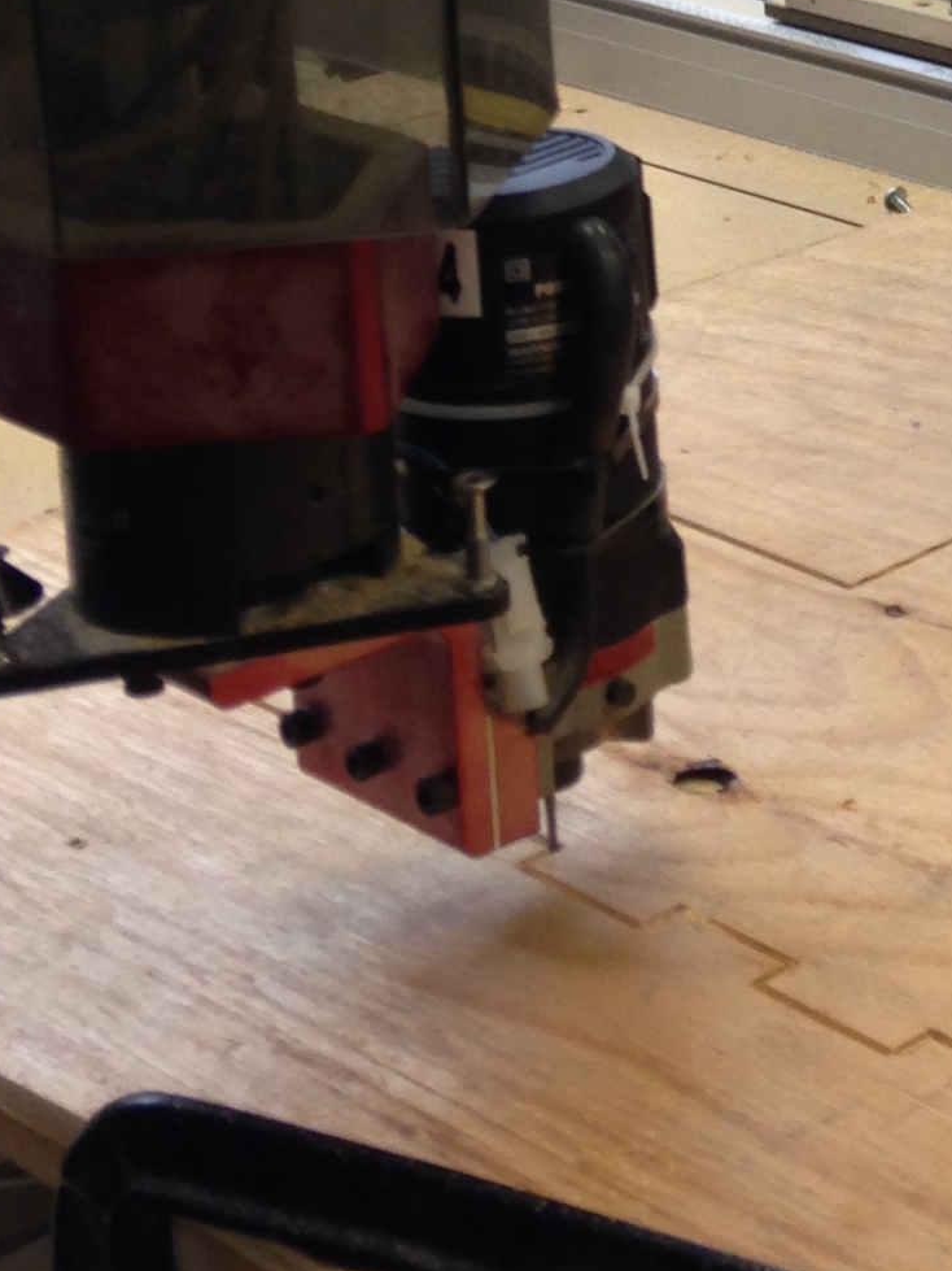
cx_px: 1532
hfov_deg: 12.6
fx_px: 4034
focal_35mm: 110
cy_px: -282
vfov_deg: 17.0
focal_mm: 4.13
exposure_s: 1/20
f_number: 2.4
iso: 50
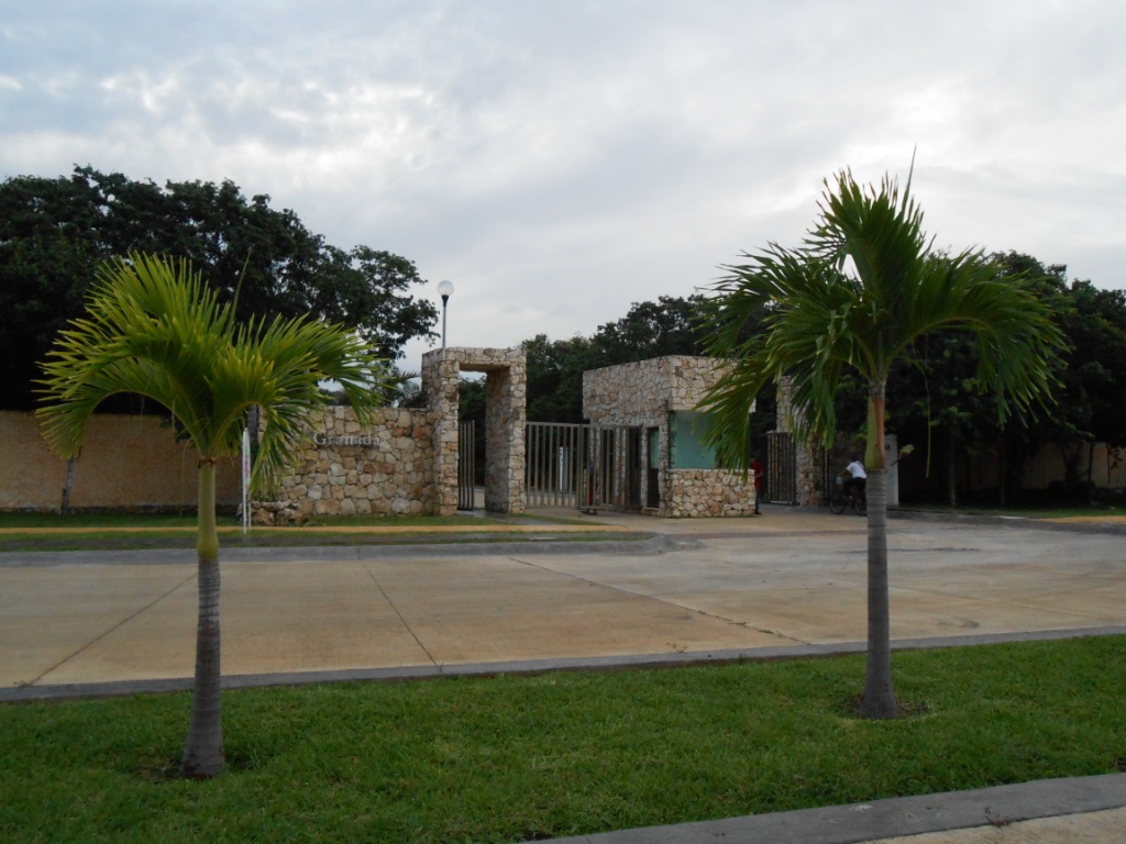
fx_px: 976
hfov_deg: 60.0
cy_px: 422
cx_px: 563
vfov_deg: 46.8
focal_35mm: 30
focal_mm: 5.3
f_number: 3.8
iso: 400
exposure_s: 1/200
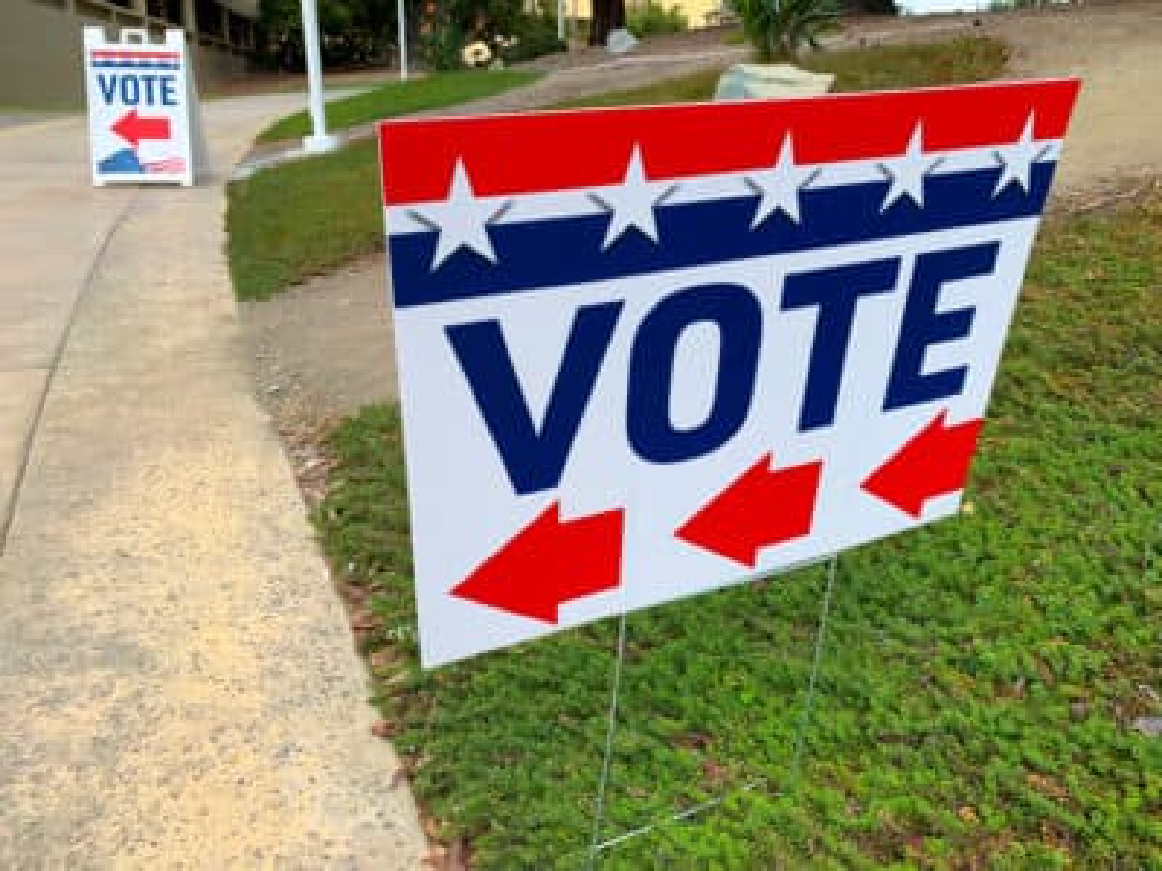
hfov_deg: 67.3
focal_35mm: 26
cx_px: 581
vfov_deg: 53.1
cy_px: 436
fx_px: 873
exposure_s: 1/1100
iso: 25
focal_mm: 4.25
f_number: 1.8
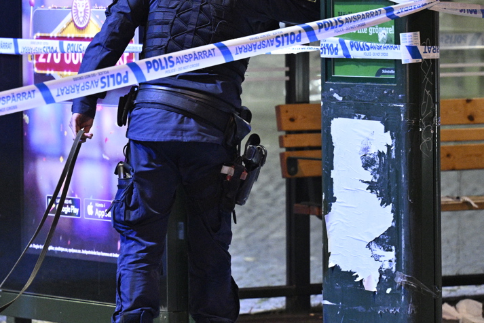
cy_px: 153
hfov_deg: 7.7
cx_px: 113
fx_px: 3589
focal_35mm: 267
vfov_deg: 5.1
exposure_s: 1/160
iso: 2800
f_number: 2.8
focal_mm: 140
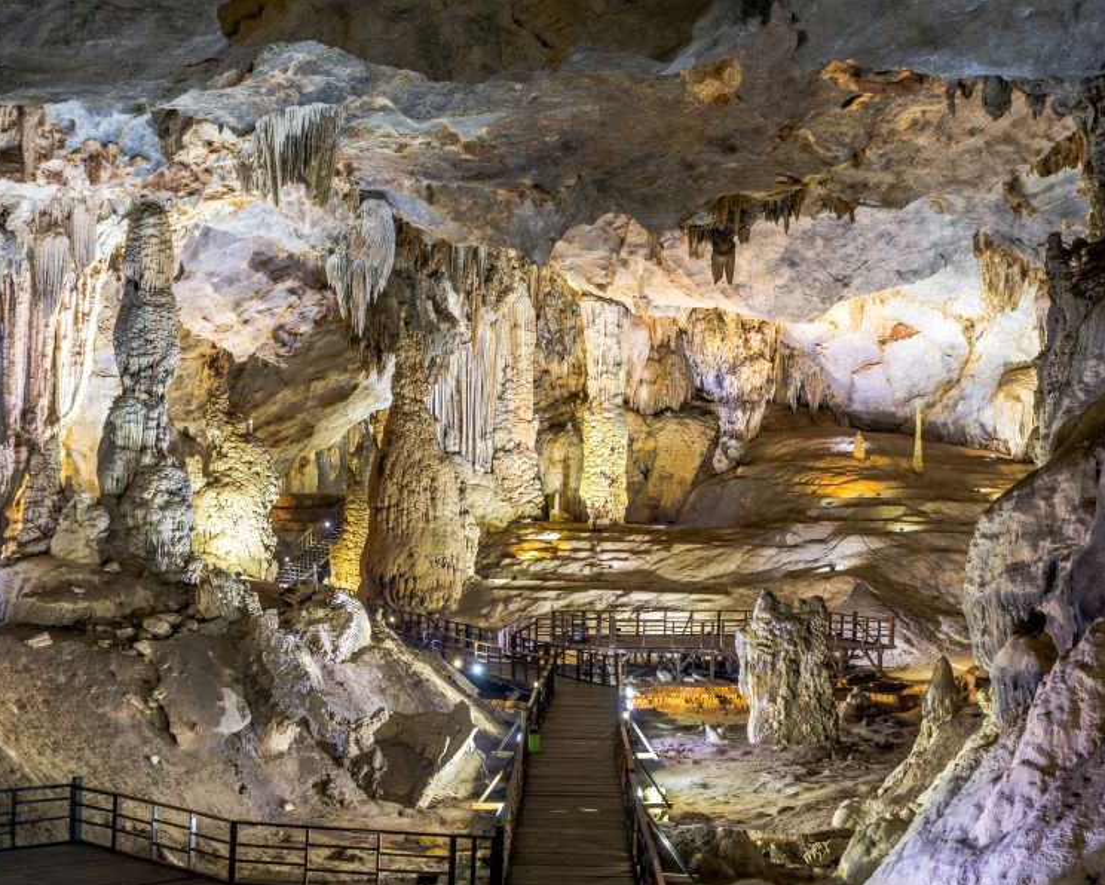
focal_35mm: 60
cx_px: 493
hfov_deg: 31.6
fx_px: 1949
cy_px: 444
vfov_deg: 25.6
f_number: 6.3
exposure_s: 4
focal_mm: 35
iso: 100
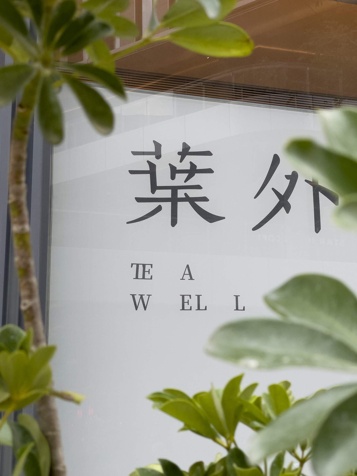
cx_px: 191
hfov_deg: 25.7
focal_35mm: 57
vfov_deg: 33.8
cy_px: 219
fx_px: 784
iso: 25
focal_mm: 6
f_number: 2
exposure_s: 1/320
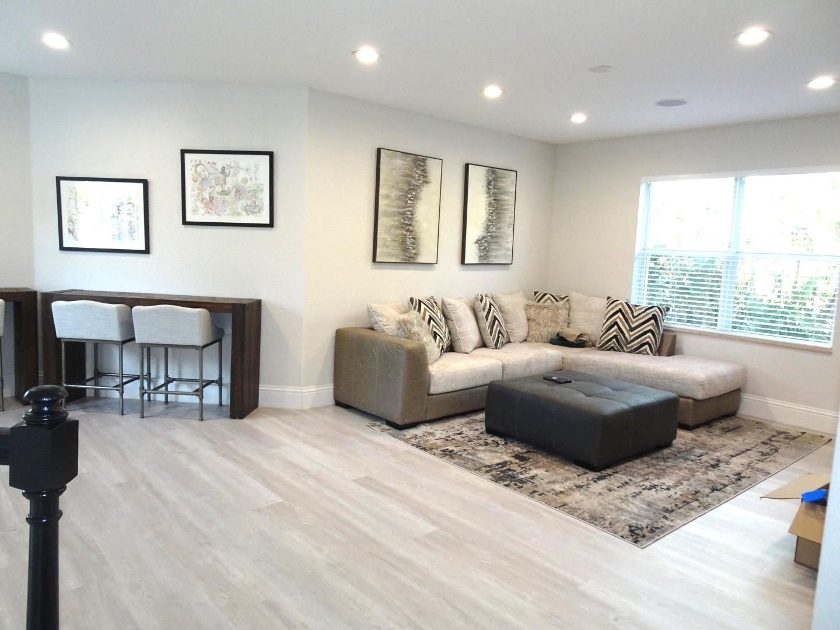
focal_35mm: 24
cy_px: 315
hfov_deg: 71.6
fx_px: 582
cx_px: 420
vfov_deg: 56.8
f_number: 3.5
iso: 200
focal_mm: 4.1
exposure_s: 1/30
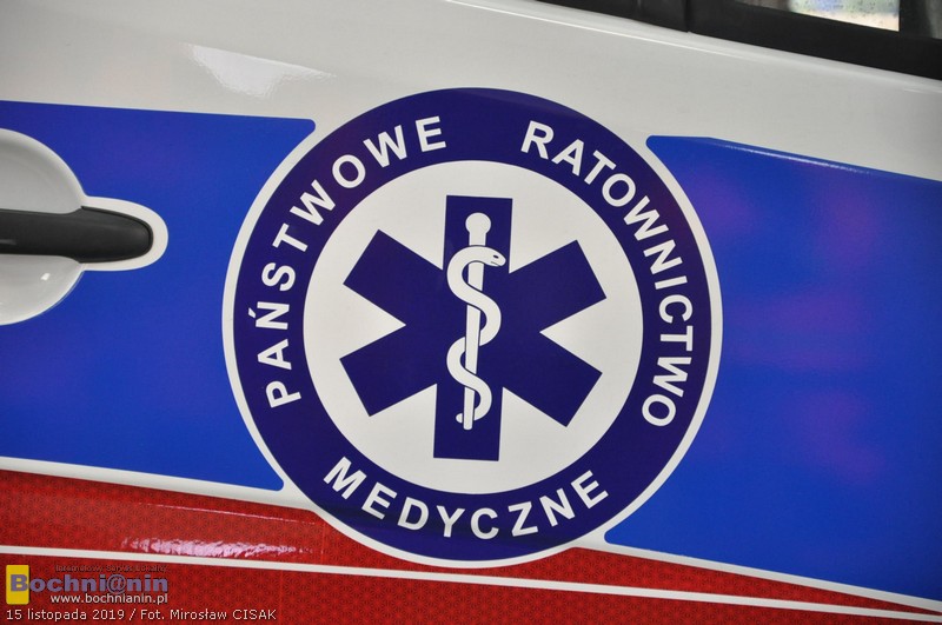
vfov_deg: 8.7
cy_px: 312
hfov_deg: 13.1
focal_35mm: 158
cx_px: 471
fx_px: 4115
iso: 1600
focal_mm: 105
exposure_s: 1/30
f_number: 5.6
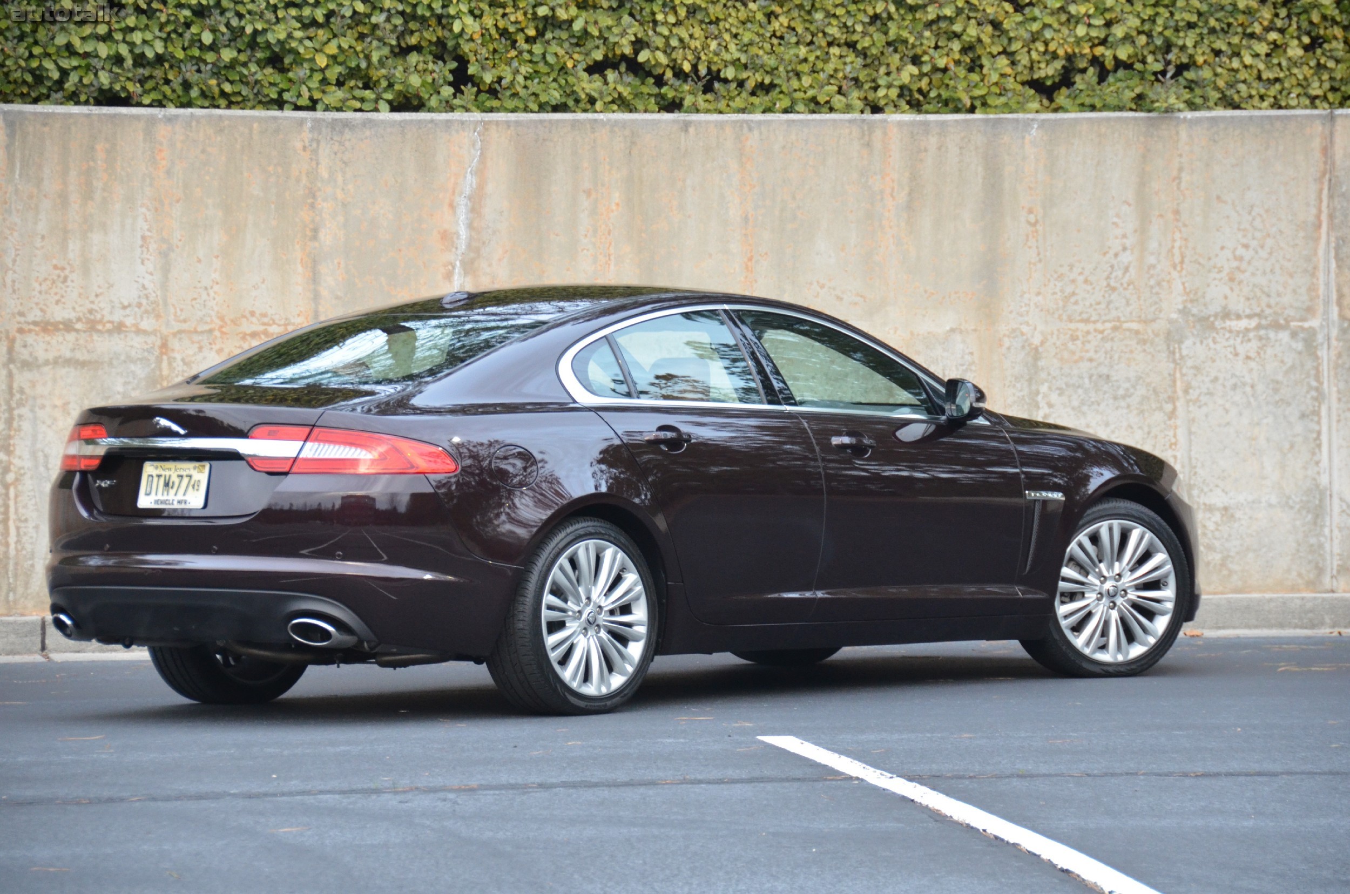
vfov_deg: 8.1
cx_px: 675
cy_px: 447
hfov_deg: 12.3
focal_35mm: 168
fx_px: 6287
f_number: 5.3
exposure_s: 1/50
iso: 1600
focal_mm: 112
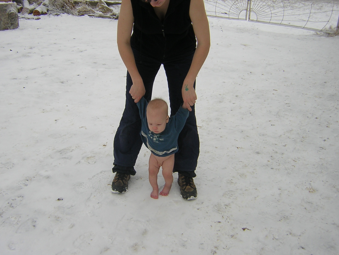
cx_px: 170
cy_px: 128
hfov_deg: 51.4
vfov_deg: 39.7
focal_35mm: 36
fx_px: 353
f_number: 5.2
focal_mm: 4.7
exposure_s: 1/145
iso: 100
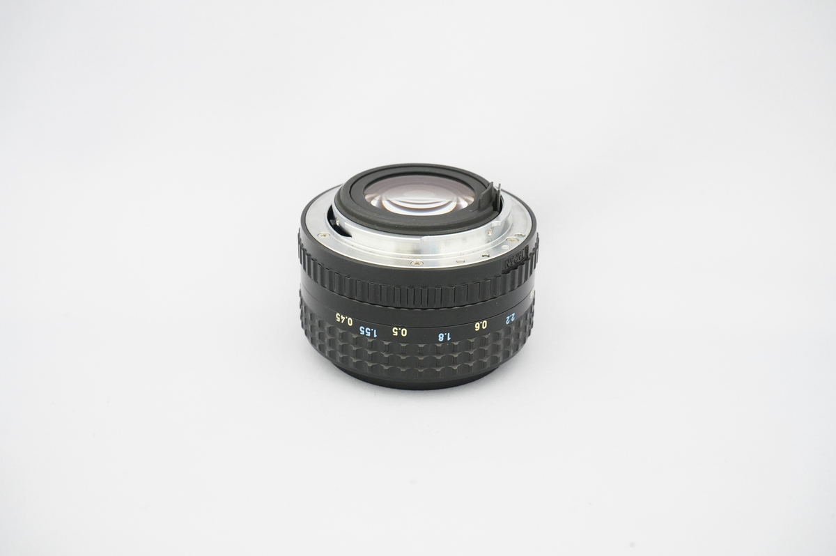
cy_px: 278
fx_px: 1160
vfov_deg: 26.9
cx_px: 418
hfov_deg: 39.6
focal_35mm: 50
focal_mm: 50
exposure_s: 1/25
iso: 6400
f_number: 11
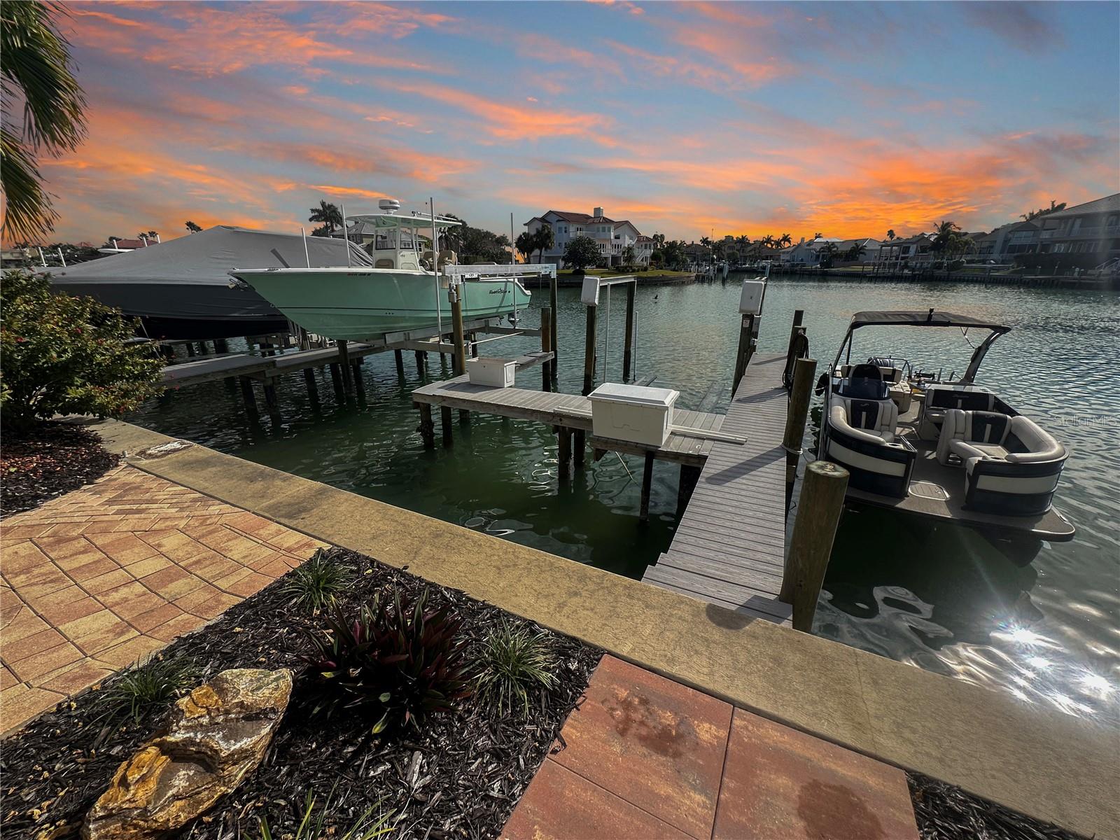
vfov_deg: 85.7
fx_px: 453
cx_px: 560
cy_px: 420
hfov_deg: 102.1
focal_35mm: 14
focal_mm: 2.22
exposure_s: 1/2053
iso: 50
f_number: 2.2
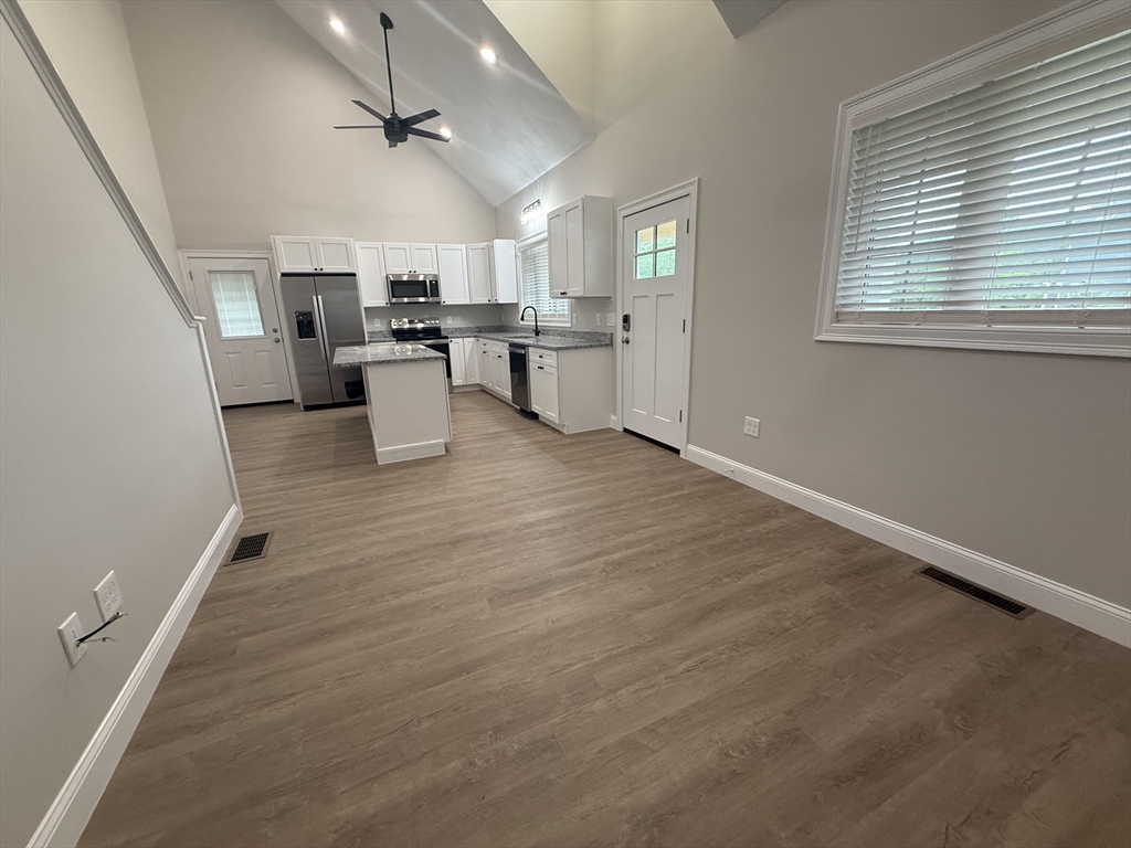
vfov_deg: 85.7
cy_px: 424
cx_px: 566
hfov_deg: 102.1
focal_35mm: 14
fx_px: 457
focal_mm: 2.22
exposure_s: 1/120
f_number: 2.2
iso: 320
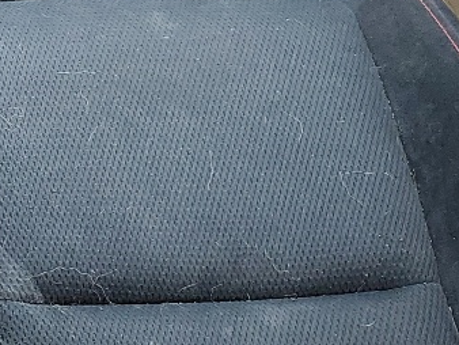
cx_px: -277
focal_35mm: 123
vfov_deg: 12.0
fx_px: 1632
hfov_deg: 14.6
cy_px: 12
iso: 50
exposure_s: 1/120
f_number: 1.5
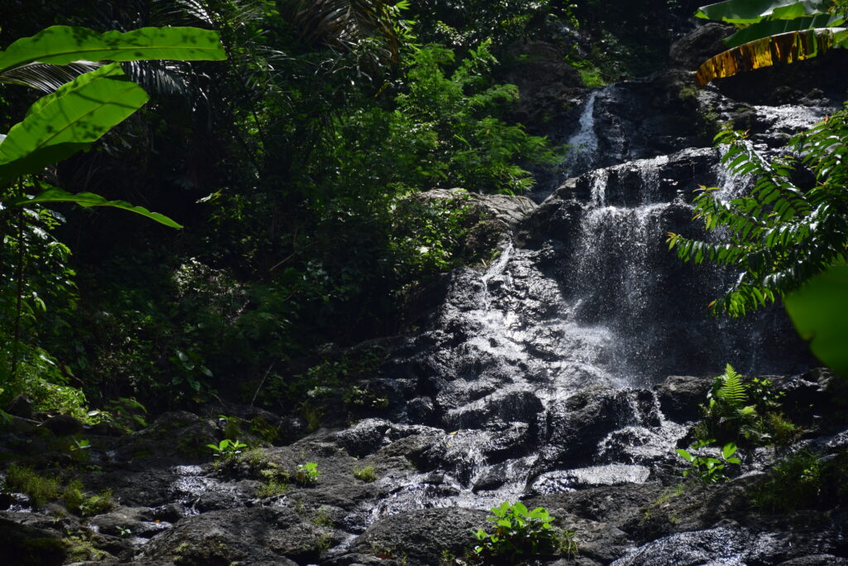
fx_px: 2650
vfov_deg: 12.2
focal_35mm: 112
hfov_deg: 18.2
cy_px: 283
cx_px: 424
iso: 320
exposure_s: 1/2000
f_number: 6.3
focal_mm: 75
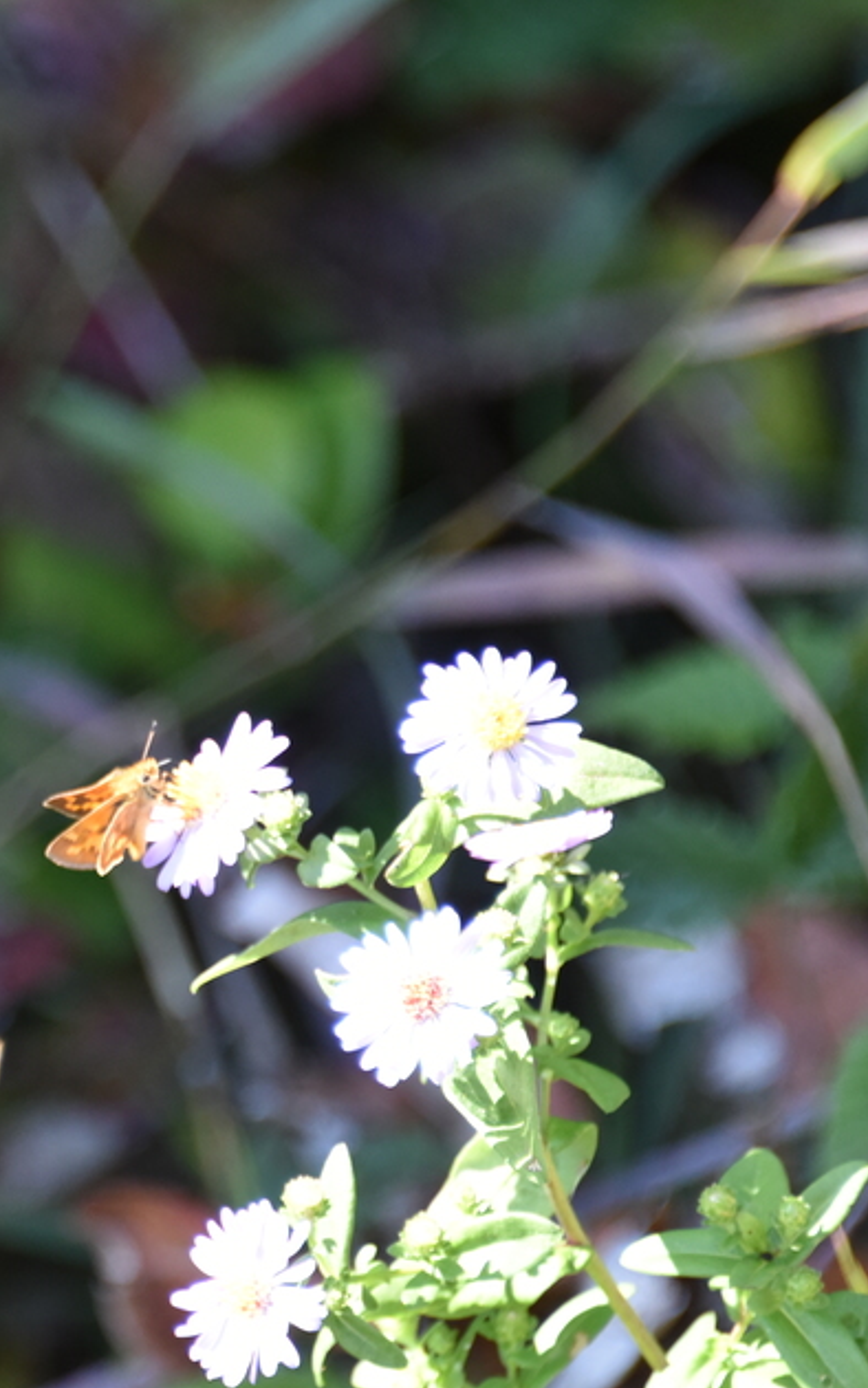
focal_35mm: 621
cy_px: 809
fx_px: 23494
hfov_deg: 2.1
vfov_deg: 3.4
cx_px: -216
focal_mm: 300
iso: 1800
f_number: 5.6
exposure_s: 1/640
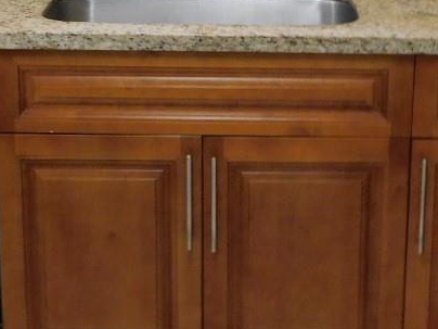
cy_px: 12
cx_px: 248
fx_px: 1151
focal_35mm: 91
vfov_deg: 16.0
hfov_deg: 21.5
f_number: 3
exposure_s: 1/30
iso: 200
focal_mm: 4
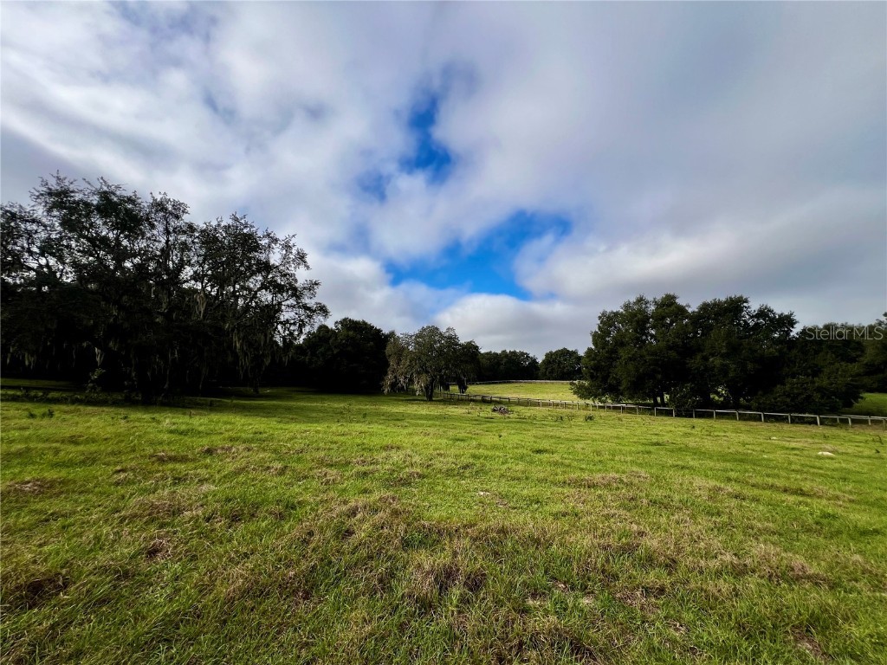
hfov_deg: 106.2
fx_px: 333
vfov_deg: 89.9
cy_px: 332
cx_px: 444
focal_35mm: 13
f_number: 1.8
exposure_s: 1/2053
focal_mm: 1.57
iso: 32
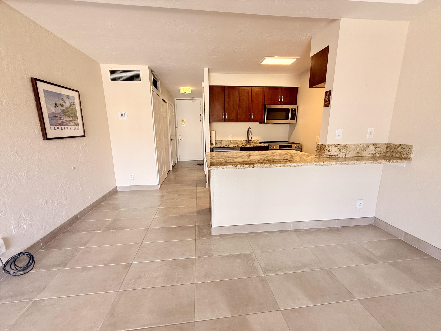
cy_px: 166
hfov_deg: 102.1
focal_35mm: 14
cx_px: 220
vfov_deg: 85.7
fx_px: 178
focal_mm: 2.22
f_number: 2.2
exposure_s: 1/120
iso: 160
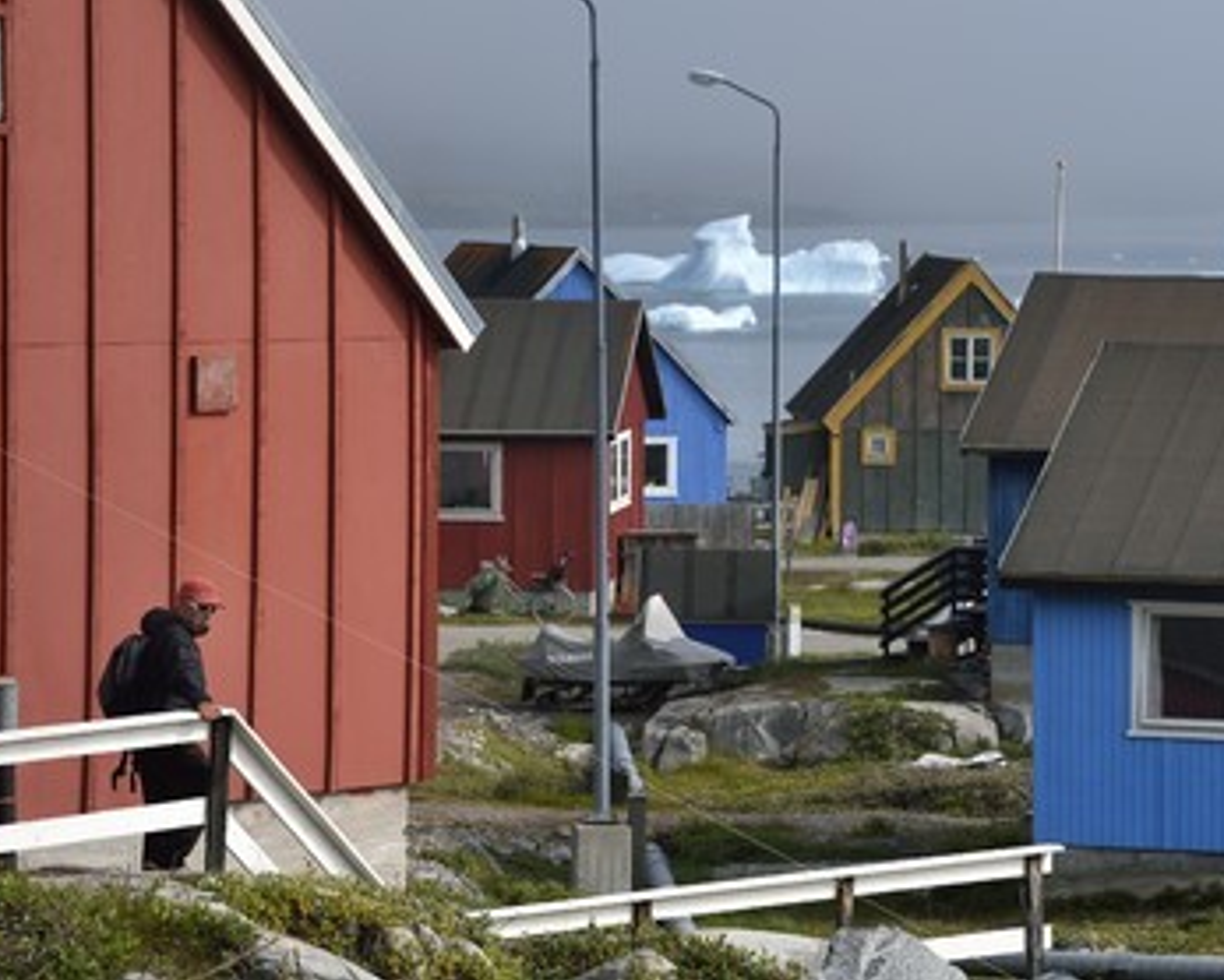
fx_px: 6379
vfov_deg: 8.8
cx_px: 688
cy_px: 490
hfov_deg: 11.0
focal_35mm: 176
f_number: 13
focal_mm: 155
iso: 200
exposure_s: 1/250
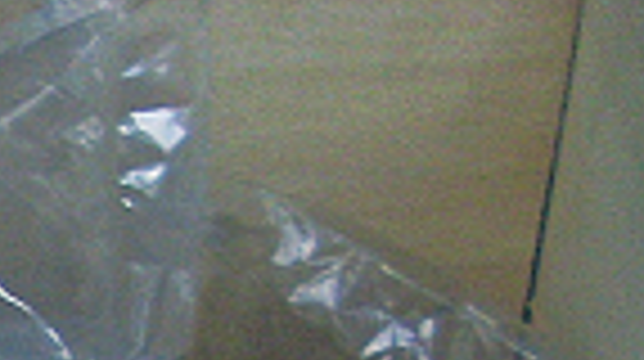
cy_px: 1105
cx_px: -612
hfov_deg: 9.9
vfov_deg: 5.6
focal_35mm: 203
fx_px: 3462
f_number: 3
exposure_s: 1/250
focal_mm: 6.3
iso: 80
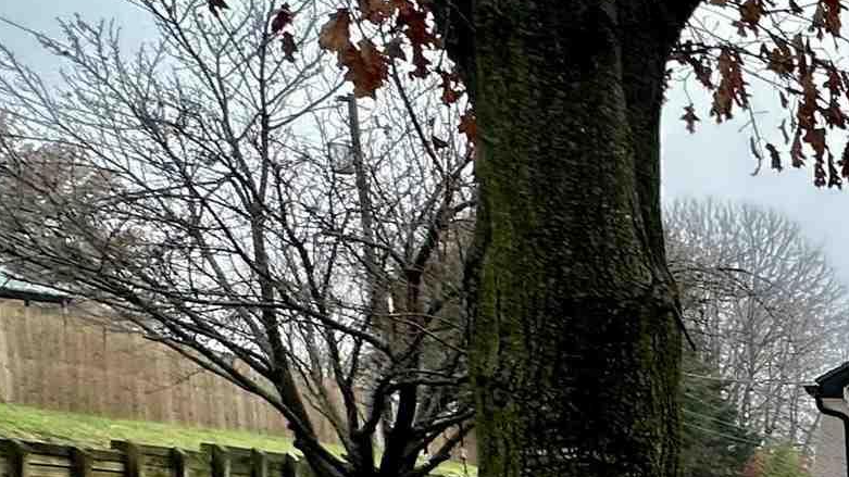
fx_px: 1350
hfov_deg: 20.7
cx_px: 1607
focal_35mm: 60
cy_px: 699
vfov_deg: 18.0
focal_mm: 2.22
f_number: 2.2
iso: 40
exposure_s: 1/109
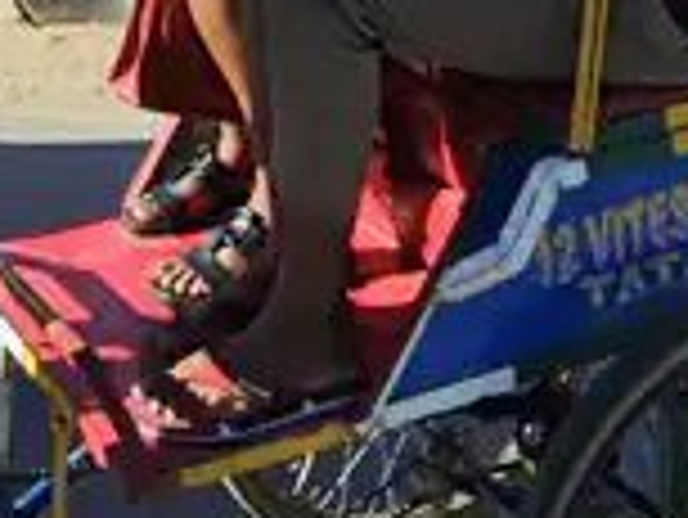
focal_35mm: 87
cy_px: -324
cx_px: 103
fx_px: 1730
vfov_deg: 15.3
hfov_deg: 22.1
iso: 50
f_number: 2.2
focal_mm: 2.2
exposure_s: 1/1160
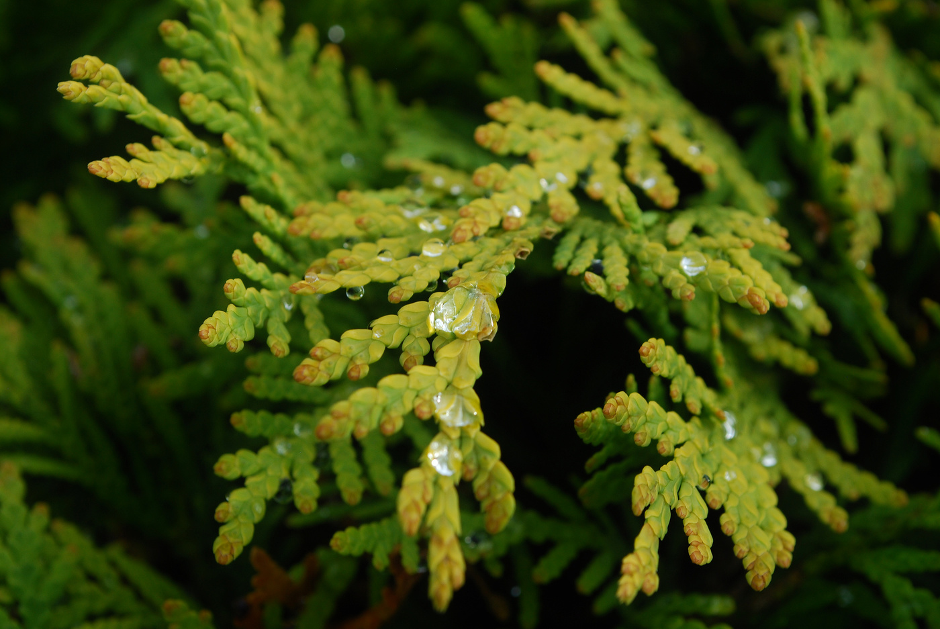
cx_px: 470
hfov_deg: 24.6
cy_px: 314
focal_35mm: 82
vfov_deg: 16.6
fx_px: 2157
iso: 200
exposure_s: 1/80
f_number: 8
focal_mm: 55
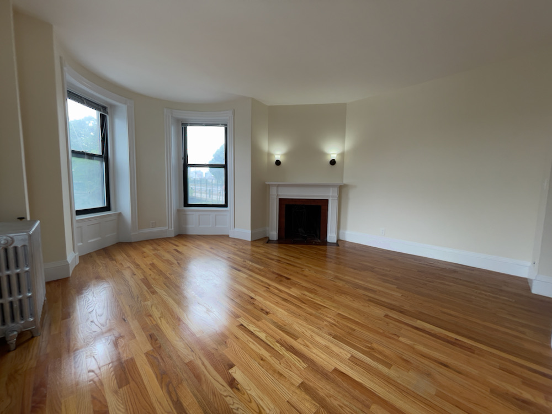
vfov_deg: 89.9
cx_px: 276
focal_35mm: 13
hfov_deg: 106.2
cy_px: 207
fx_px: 207
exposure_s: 1/120
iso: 80
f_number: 2.4
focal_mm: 1.54
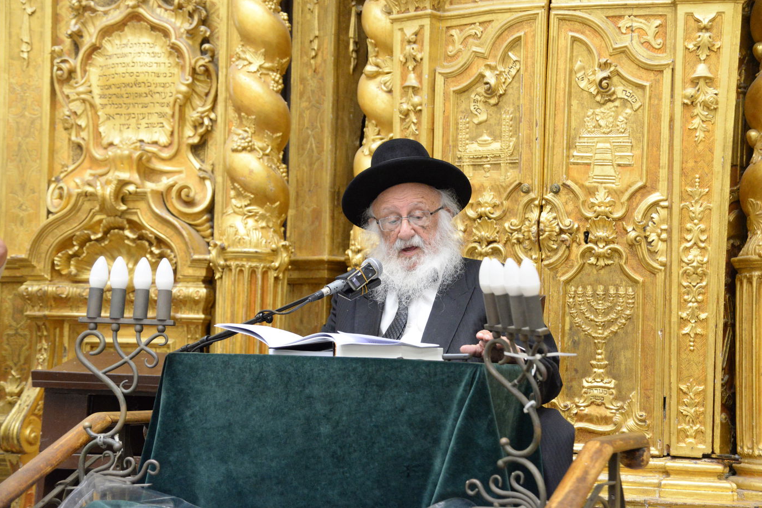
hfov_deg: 24.5
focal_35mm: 83
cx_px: 383
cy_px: 251
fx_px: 1757
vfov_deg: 16.5
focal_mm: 82
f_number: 5
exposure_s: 1/400
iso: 5000
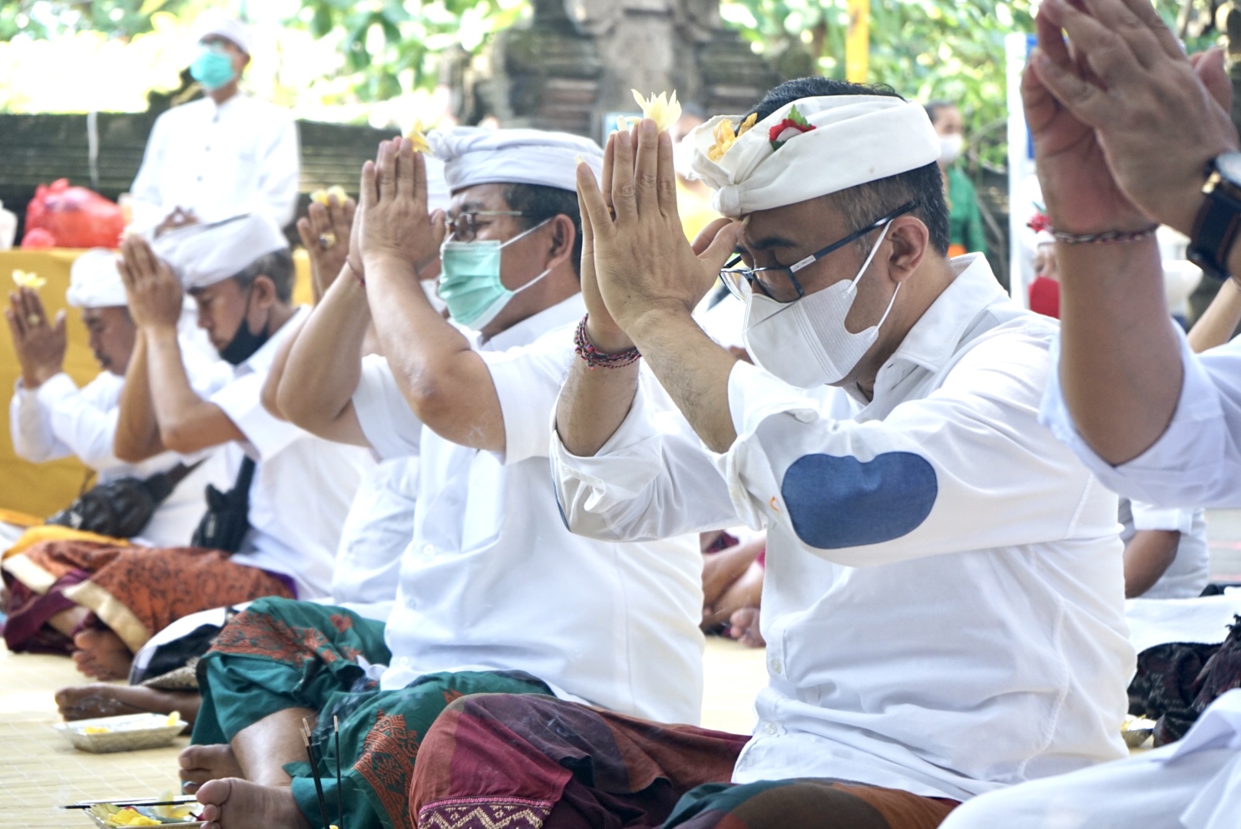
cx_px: 620
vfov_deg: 19.5
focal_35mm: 70
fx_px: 2415
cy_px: 414
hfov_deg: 28.8
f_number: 5.6
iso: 800
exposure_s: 1/100
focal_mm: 70
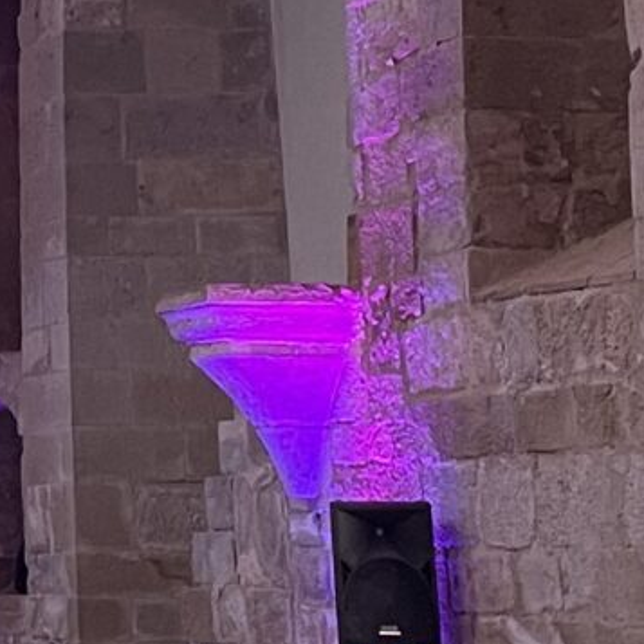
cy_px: -382
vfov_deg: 10.2
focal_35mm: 165
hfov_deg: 10.0
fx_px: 3473
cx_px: -525
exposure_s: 1/60
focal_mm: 4.2
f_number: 1.6
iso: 125
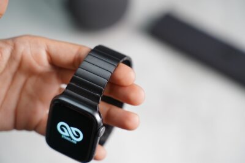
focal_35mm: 75
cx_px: 122
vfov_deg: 18.2
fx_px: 511
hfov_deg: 27.0
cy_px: 82
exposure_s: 1/80
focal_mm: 75
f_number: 4
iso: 1250
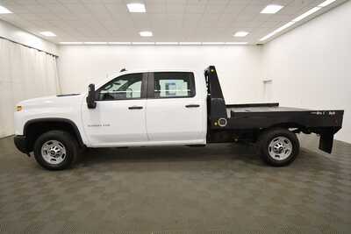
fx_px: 176
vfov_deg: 67.4
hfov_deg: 90.0
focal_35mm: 18
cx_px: 176
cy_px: 117
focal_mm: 12
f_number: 4.8
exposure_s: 1/250
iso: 800
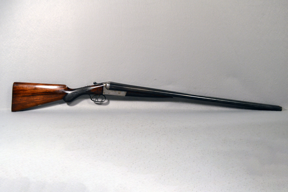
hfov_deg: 49.6
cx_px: 144
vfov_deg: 34.1
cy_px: 96
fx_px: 312
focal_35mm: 39
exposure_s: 1/100
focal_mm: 26
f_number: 5
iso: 400
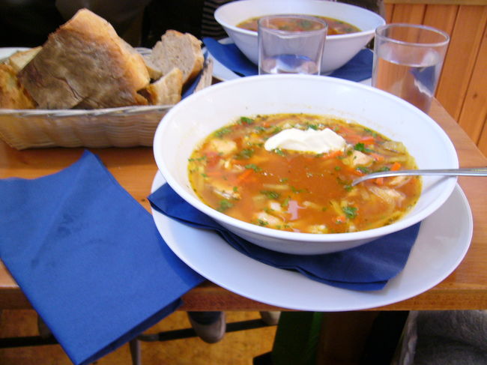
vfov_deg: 40.7
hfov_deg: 52.6
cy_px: 182
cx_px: 244
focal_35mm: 35
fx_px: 492
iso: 200
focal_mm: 5.8
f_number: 2.8
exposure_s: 1/13
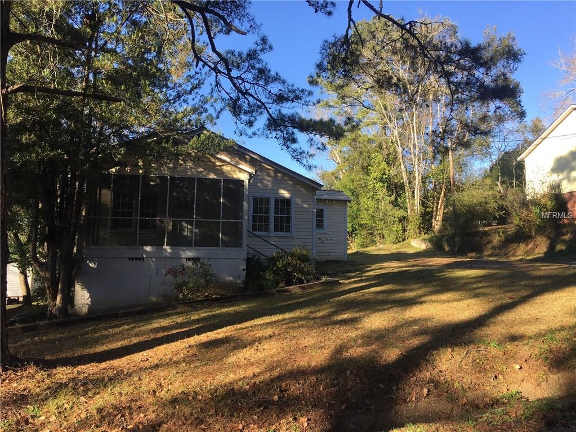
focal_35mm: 29
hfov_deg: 61.7
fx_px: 482
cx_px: 288
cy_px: 216
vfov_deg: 48.2
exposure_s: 1/437
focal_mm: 4.15
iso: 25
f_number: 2.2
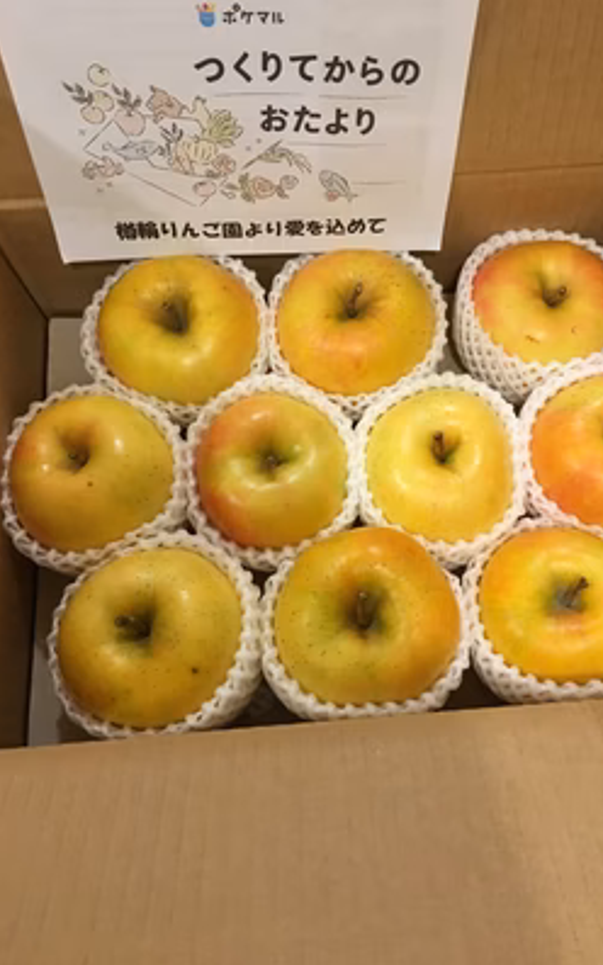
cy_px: 484
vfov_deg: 61.2
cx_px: 343
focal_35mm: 31
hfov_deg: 40.5
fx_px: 815
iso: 160
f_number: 2.2
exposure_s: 1/30
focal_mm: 4.15
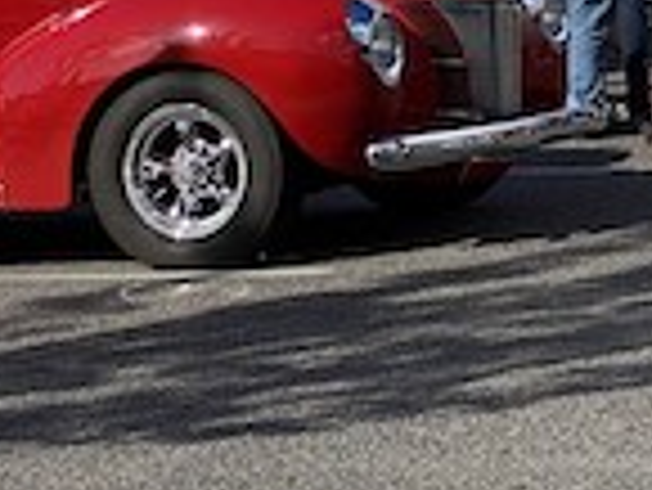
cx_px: 1097
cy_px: -153
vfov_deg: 6.9
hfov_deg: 8.9
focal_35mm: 215
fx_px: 4053
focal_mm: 6
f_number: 2
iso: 20
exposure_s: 1/2283
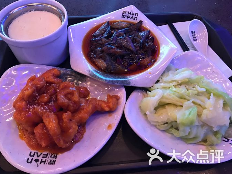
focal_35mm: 29
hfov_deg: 61.6
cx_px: 113
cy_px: 84
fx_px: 194
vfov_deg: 48.2
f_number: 1.8
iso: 100
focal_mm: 3.99
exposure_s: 1/17
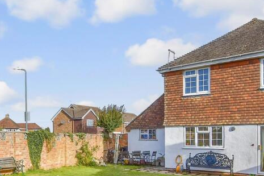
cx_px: 77
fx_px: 242
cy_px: 135
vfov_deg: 38.8
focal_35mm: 33
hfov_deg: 55.3
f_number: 8
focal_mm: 10
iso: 320
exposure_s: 1/1600
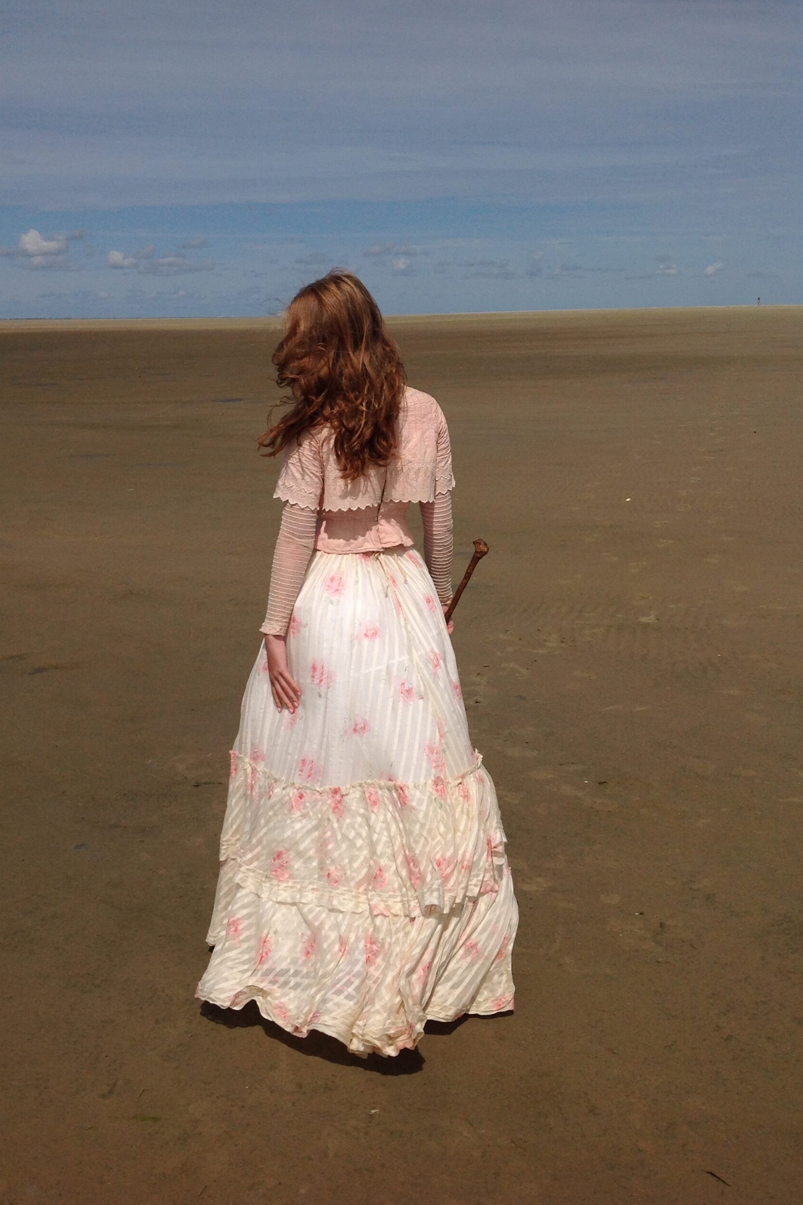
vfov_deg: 51.9
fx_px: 1238
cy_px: 592
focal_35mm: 37
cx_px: 363
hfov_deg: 35.9
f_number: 2.4
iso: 50
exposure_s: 1/7576
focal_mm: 4.28
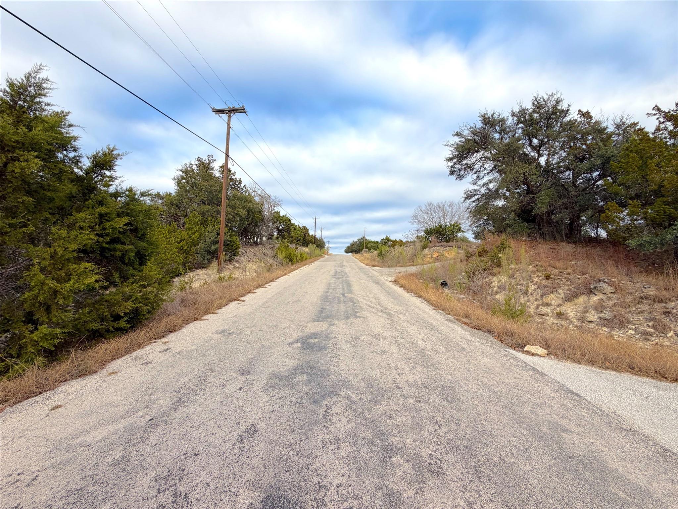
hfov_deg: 102.1
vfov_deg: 85.7
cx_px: 339
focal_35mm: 14
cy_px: 254
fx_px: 274
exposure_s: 1/522
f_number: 2.2
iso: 40
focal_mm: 2.22
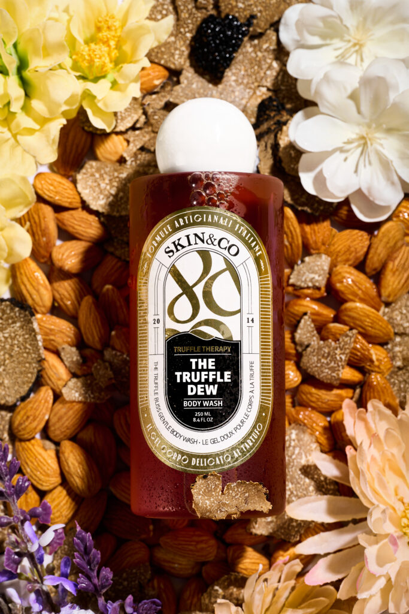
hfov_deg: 13.0
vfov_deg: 19.5
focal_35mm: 105
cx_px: 204
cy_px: 307
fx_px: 1789
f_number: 11
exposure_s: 1/160
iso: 64
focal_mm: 105
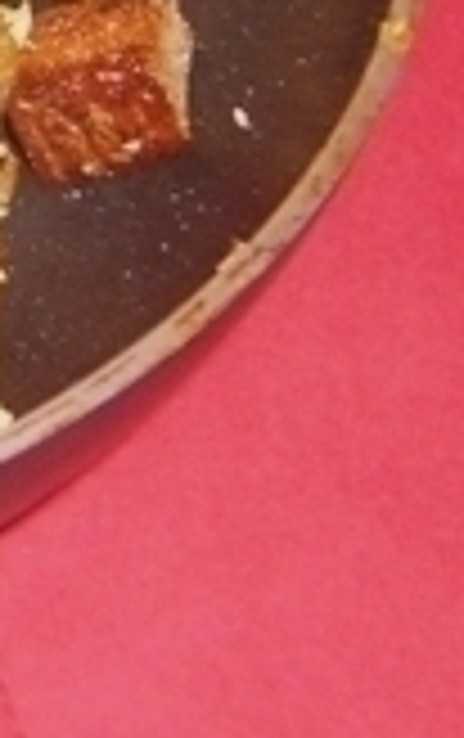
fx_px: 2278
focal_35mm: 113
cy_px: -83
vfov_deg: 17.7
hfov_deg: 10.1
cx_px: -658
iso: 100
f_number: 2.8
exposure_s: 1/45
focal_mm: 5.8
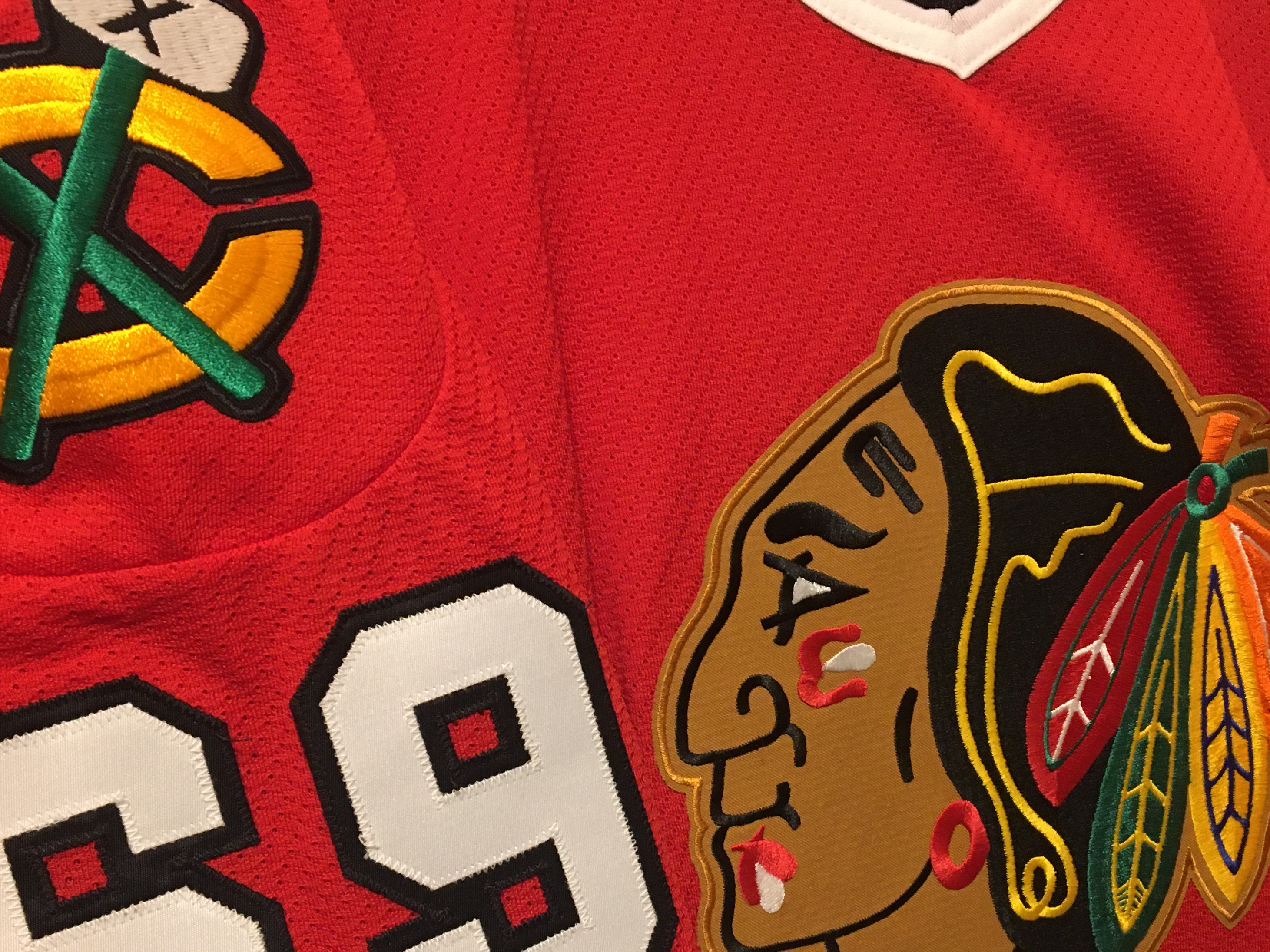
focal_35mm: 40
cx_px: 667
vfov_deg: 35.7
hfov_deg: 46.8
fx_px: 1467
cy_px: 598
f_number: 2.2
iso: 160
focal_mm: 4.15
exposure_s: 1/30
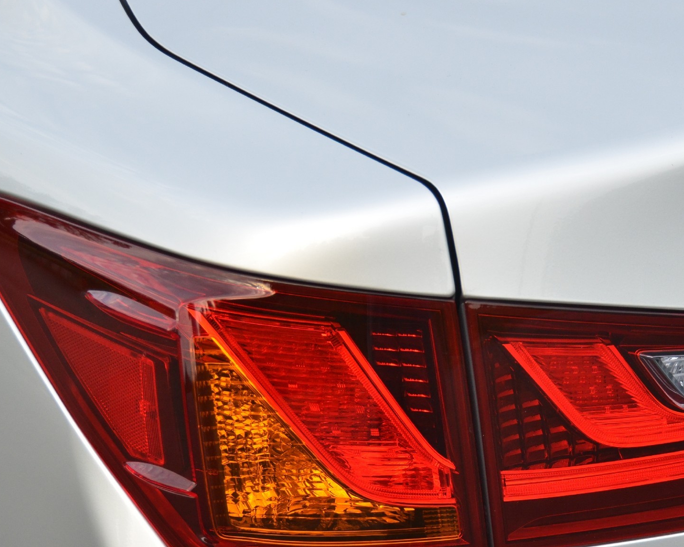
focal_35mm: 136
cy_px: 356
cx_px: 479
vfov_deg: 11.3
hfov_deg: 14.1
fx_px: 2753
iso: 800
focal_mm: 56
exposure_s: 1/800
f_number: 4.8
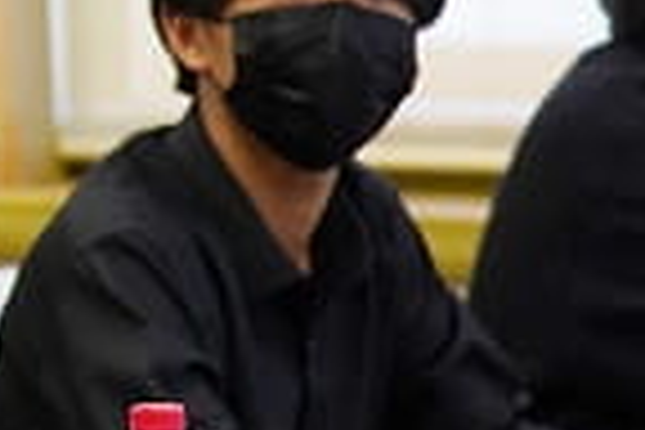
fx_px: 7381
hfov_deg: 4.9
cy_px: -157
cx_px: -900
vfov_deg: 3.3
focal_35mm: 412
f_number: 3.2
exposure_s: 1/160
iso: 1600
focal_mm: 85
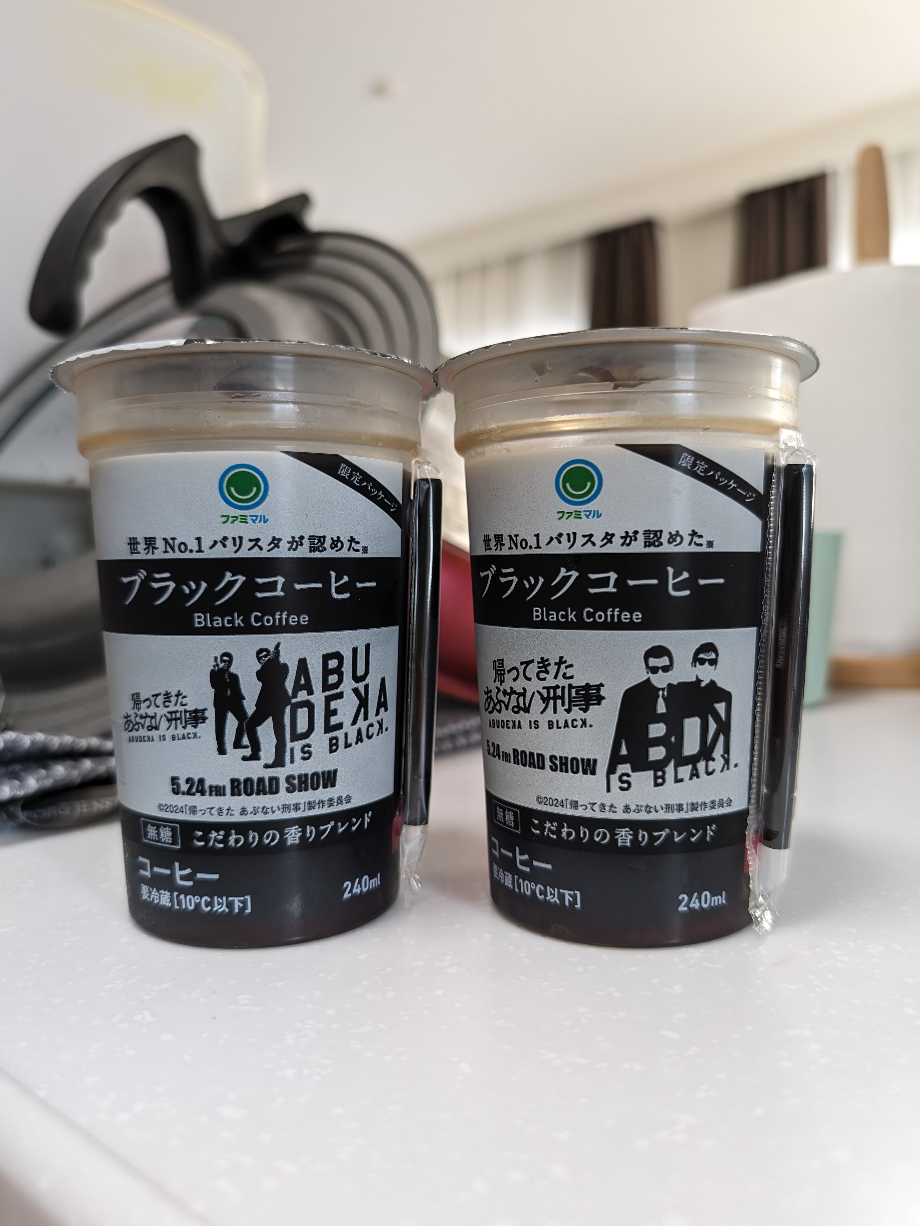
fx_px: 886
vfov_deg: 69.4
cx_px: 466
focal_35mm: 25
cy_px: 613
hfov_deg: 54.9
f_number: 1.68
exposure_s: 1/33.3
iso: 51
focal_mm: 6.9
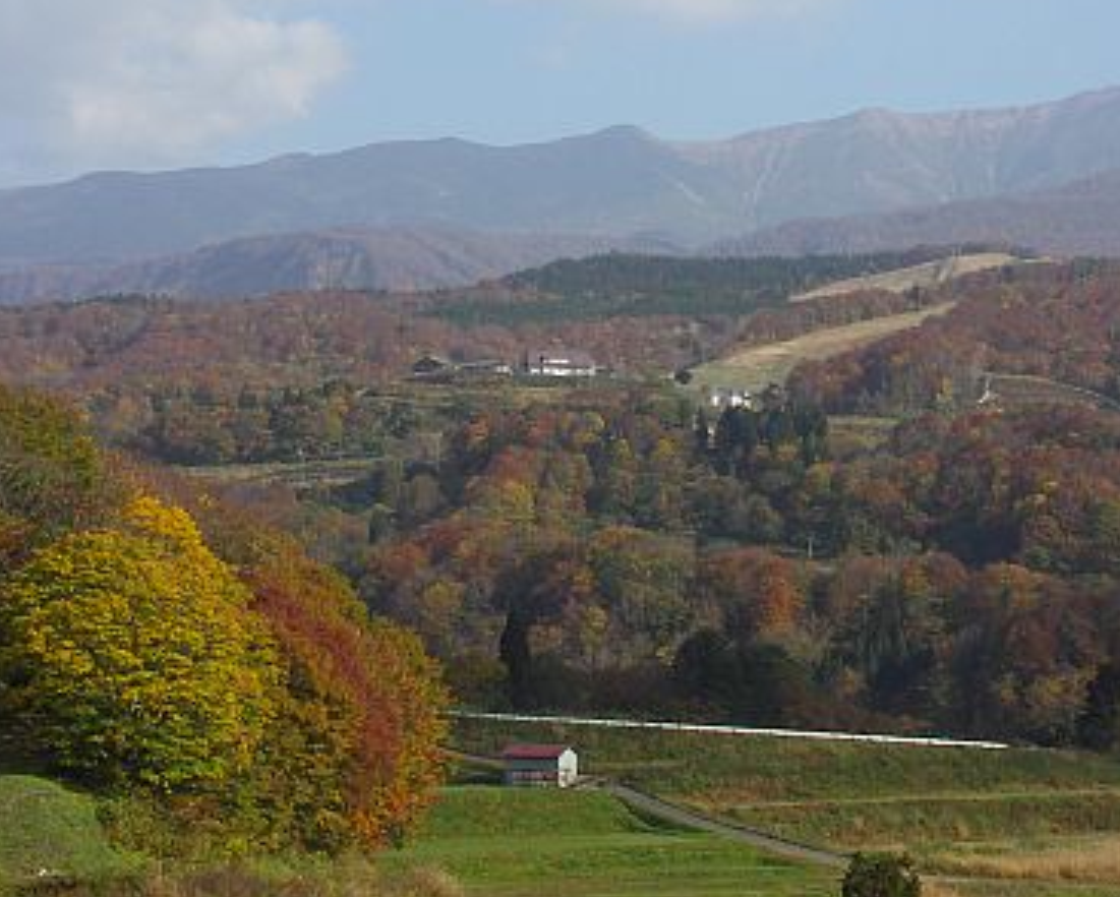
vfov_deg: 15.8
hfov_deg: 19.5
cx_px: 903
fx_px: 3217
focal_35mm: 97
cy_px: 168
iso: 100
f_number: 7.1
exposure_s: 1/320
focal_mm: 14.8
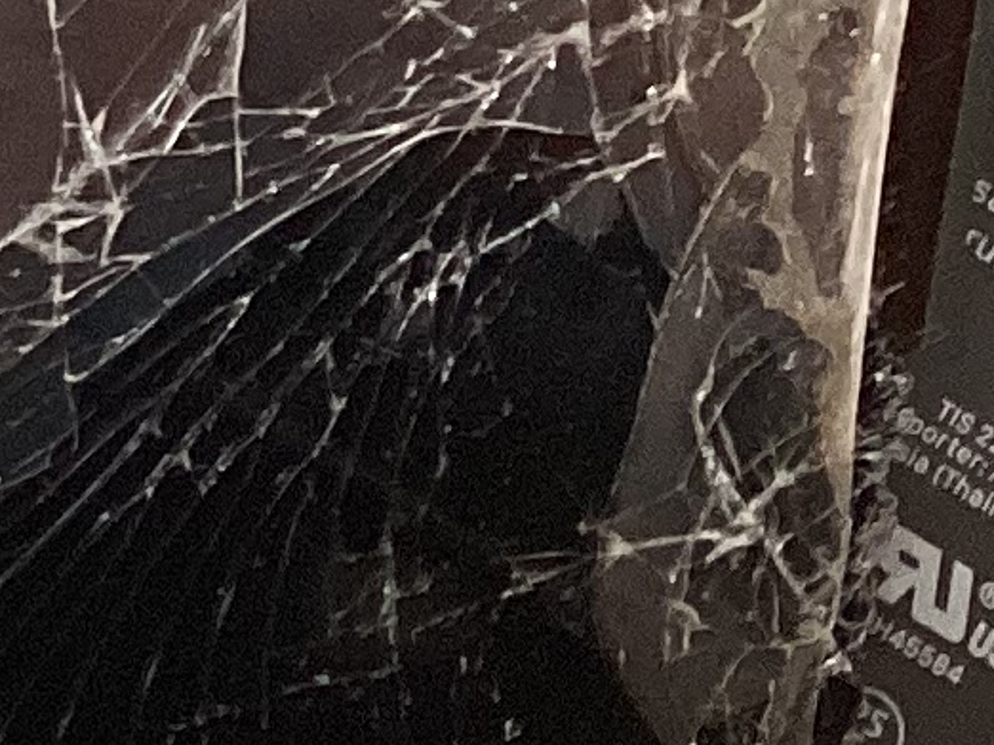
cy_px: -259
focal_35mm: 194
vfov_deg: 7.6
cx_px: -1278
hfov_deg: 9.3
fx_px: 5568
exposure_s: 1/60
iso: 200
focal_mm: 3.3
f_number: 2.4
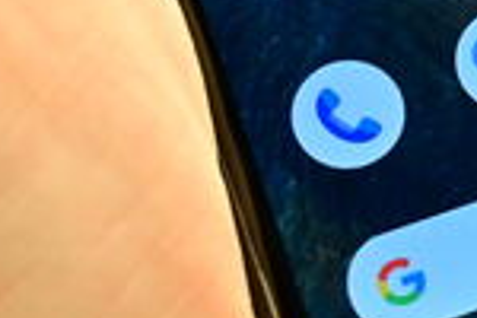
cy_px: 173
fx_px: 2359
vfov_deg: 7.7
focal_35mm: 178
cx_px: 874
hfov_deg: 10.8
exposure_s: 1/400
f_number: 4.8
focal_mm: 29
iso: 2800
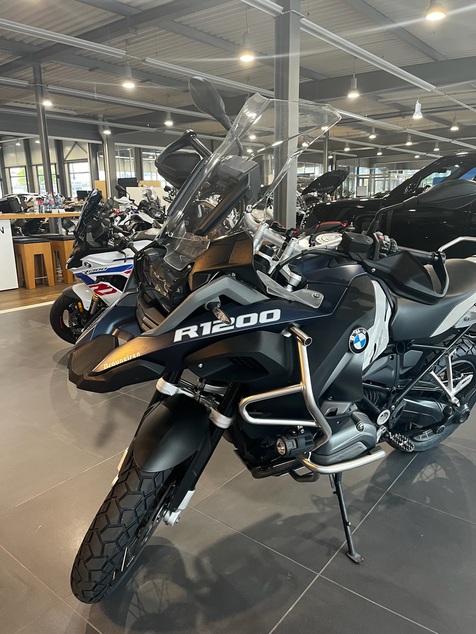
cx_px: 238
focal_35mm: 26
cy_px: 317
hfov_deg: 53.1
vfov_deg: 67.3
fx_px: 477
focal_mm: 5.1
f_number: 1.6
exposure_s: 1/50
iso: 100
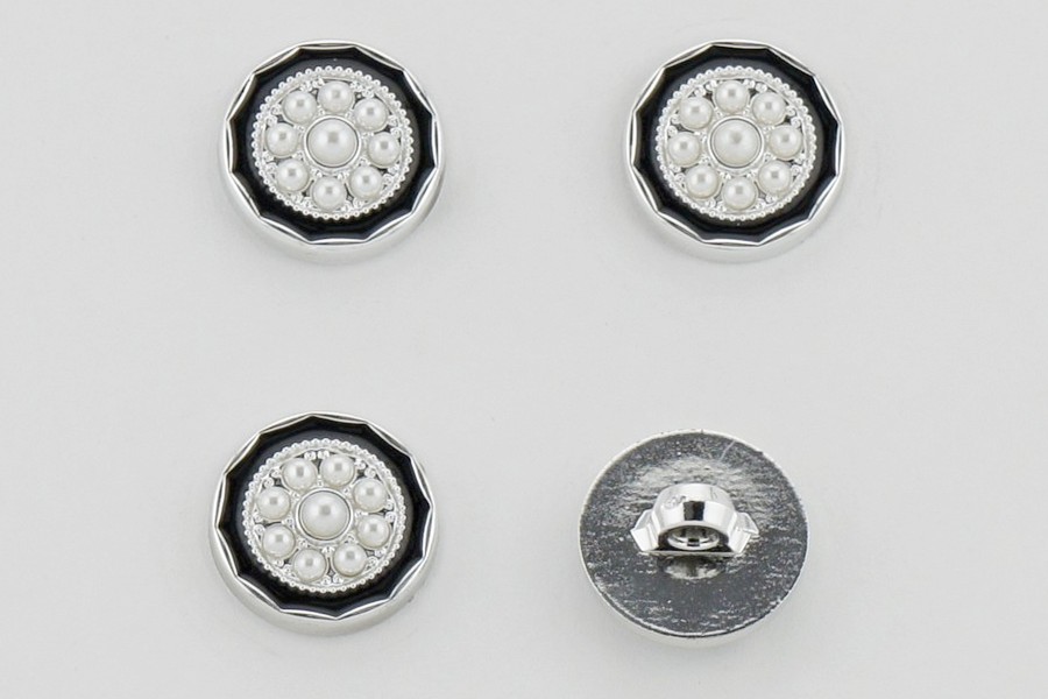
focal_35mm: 82
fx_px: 2401
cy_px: 350
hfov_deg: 24.6
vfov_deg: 16.6
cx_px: 524
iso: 200
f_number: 8
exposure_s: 1/250
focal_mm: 55
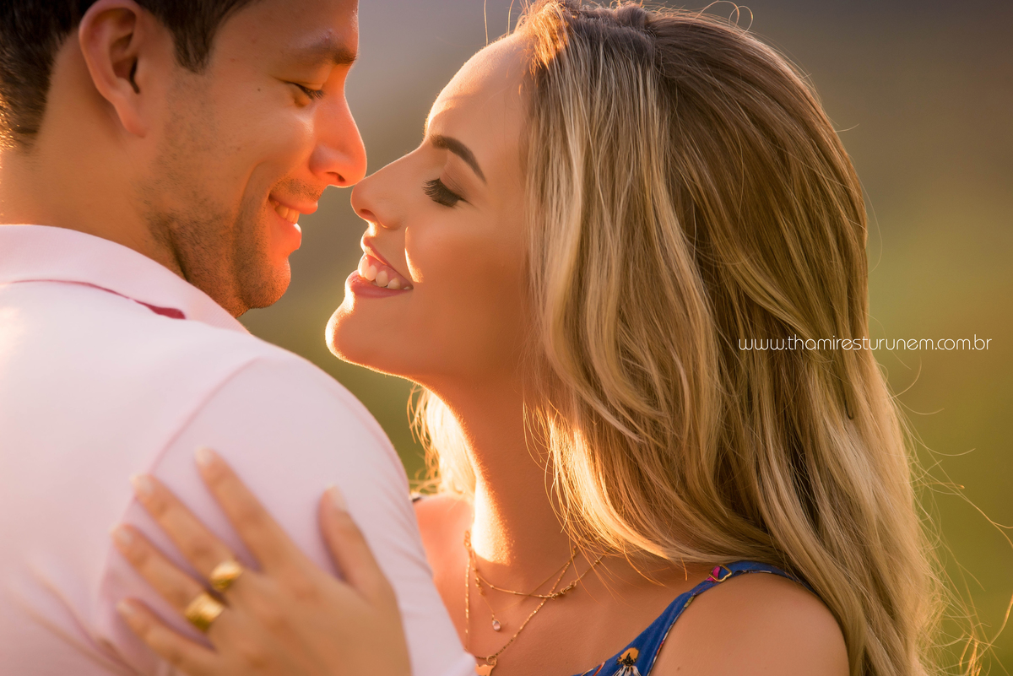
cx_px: 506
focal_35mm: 200
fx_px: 5630
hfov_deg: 10.3
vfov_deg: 6.9
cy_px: 338
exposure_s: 1/320
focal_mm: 200
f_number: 4.5
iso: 100
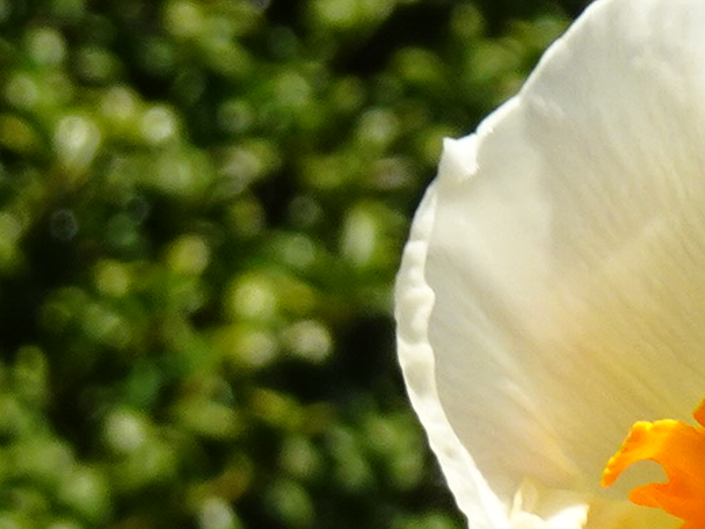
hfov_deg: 5.7
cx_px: 1102
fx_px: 7006
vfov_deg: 4.3
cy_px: 1168
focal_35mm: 344
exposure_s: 1/400
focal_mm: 10.86
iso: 80
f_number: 4.5
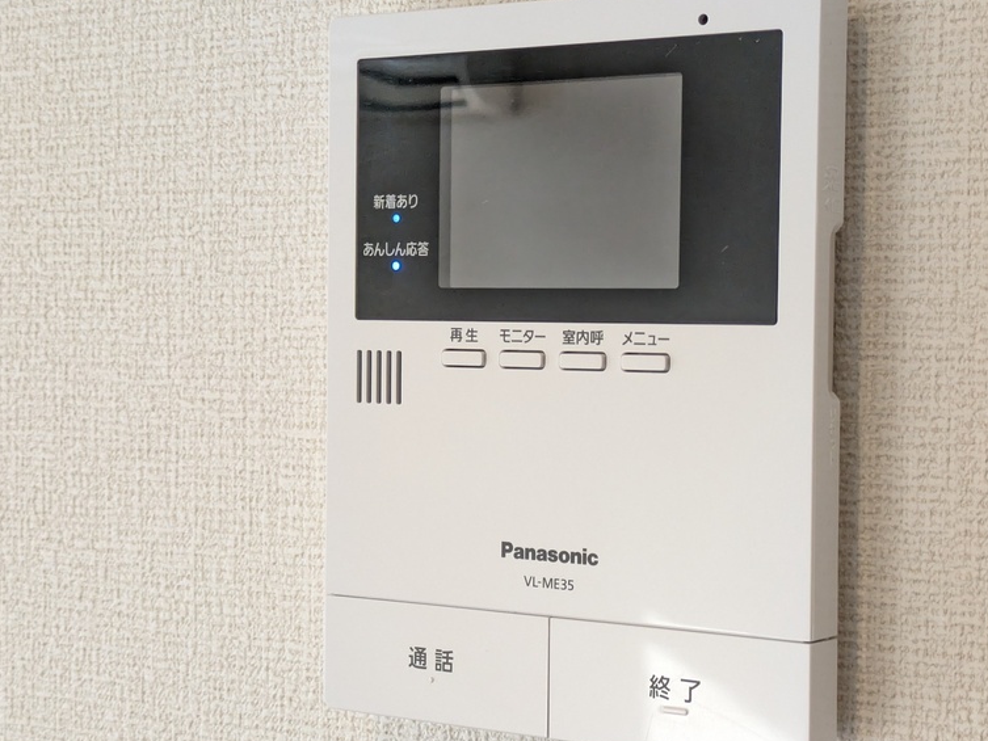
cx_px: 601
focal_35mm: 65
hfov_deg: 29.7
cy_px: 370
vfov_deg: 22.6
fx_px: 1856
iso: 247
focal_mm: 5.43
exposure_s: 1/120
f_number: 1.89
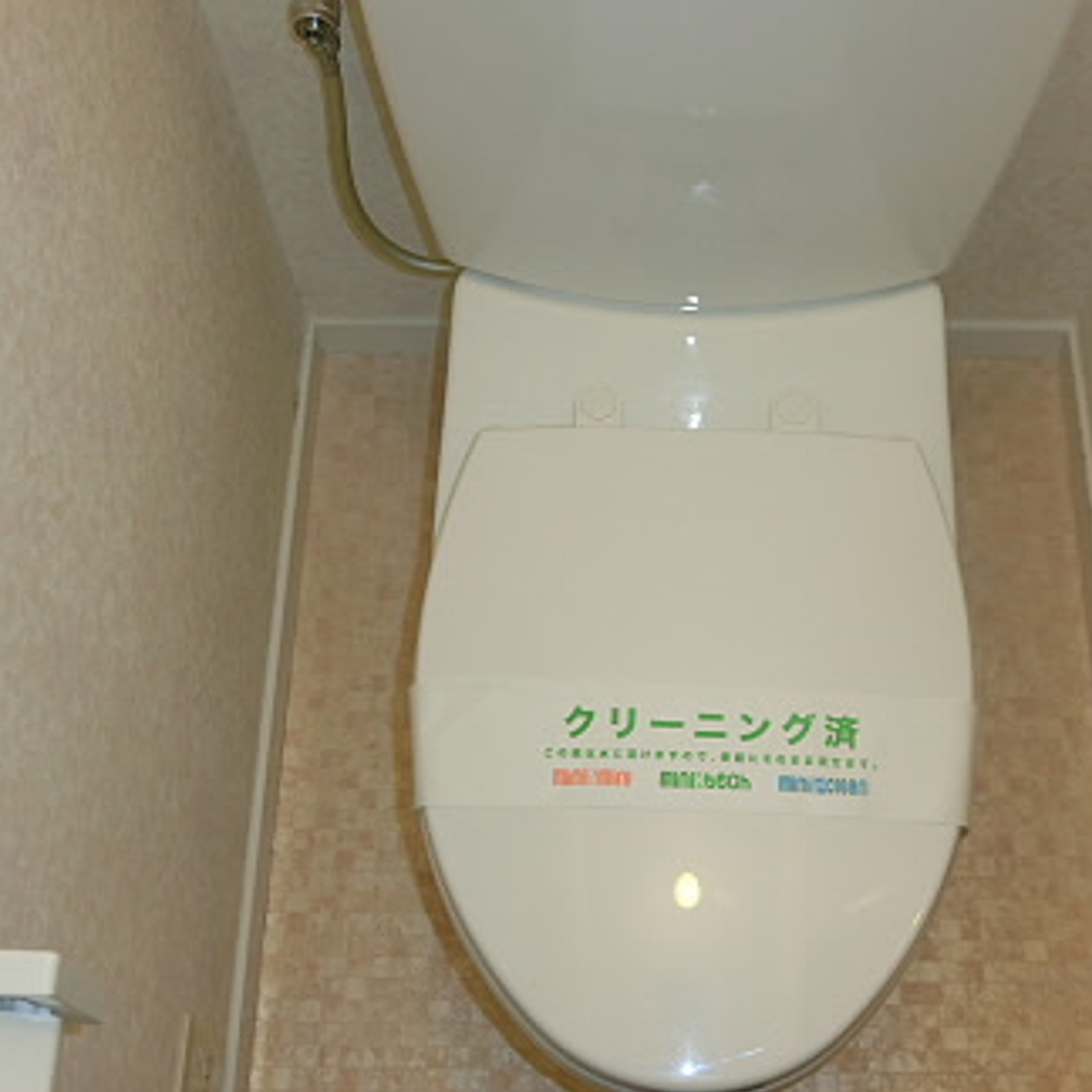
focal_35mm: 47
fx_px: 1677
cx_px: 632
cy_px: 554
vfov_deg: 36.1
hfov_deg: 36.0
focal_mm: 8.3
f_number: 3.4
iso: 400
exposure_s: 1/60
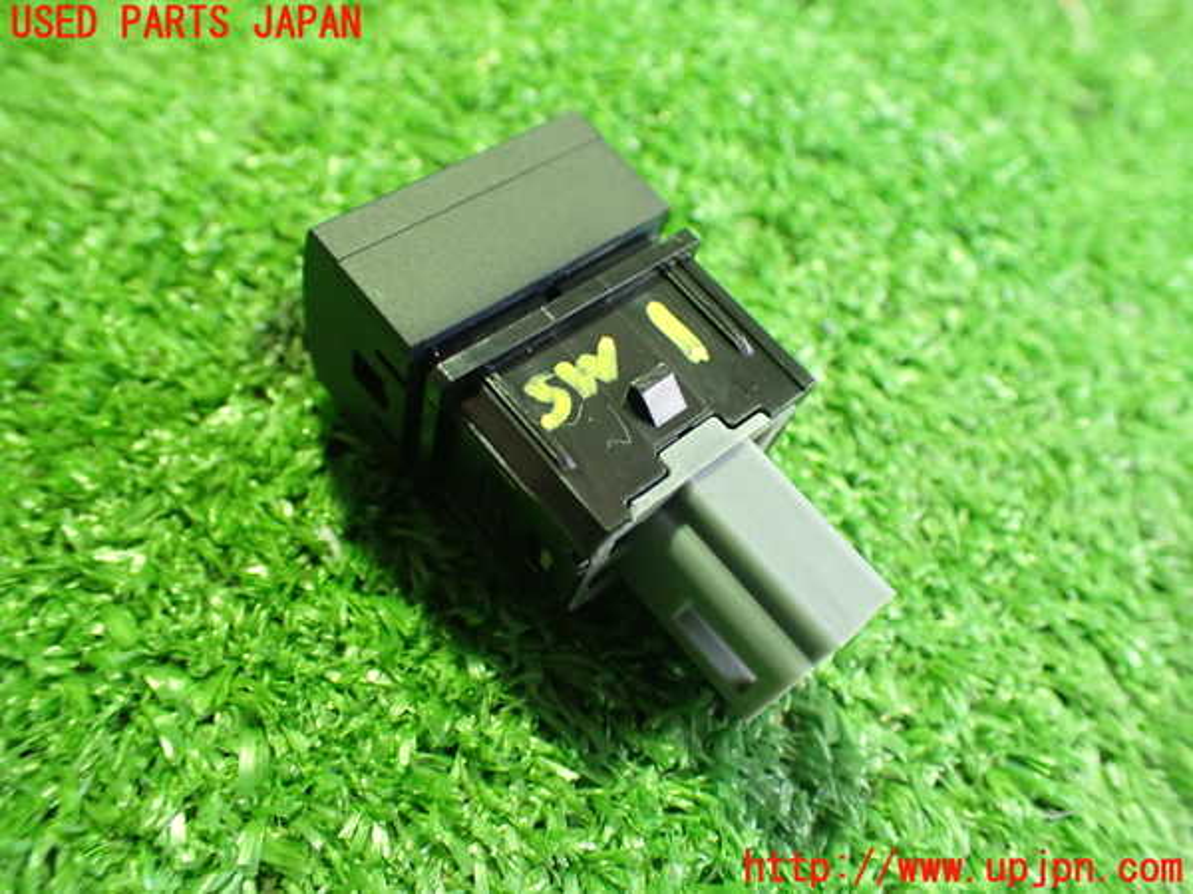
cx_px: 596
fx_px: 1034
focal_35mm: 30
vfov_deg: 46.8
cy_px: 447
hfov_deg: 60.0
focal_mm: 5.4
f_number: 2.3
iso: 1000
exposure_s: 1/30
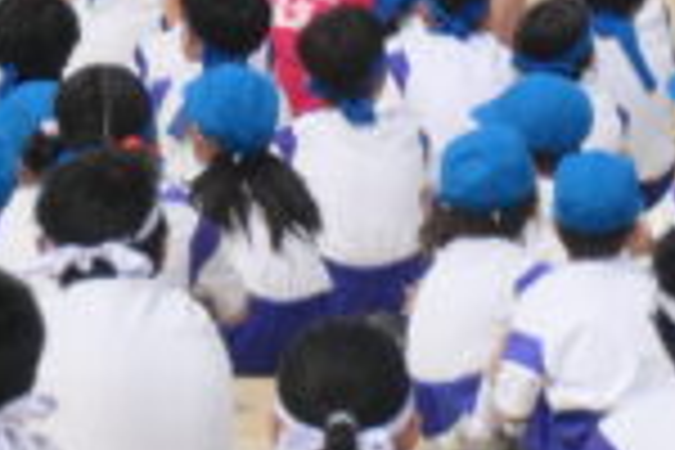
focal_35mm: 824
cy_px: -423
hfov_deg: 2.5
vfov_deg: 1.7
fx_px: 15449
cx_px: -400
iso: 200
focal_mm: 59.9
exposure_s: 1/800
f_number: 6.3
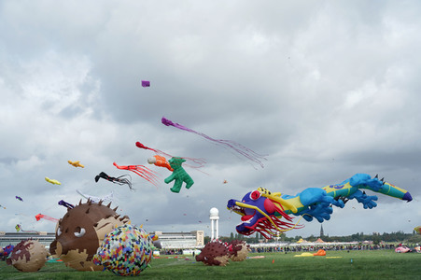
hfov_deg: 38.9
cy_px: 140
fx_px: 596
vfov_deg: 26.4
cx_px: 210
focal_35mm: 51
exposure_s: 1/320
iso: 320
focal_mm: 51
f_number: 8
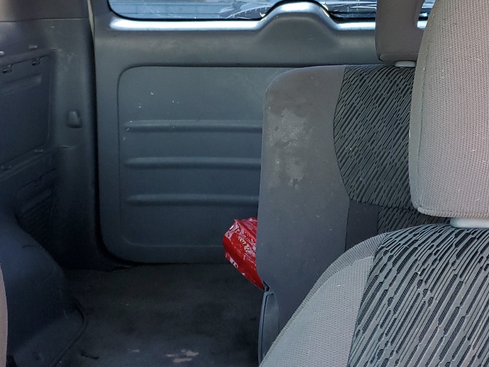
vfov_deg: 26.8
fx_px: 763
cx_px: 265
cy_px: 103
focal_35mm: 54
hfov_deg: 35.5
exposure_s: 1/120
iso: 77
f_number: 1.5
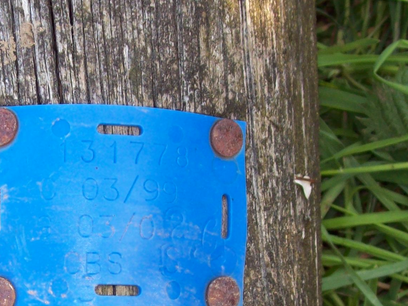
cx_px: 66
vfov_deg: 13.1
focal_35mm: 111
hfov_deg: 17.5
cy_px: 315
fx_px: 1308
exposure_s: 1/73.6
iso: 80
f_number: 3
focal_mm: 7.6
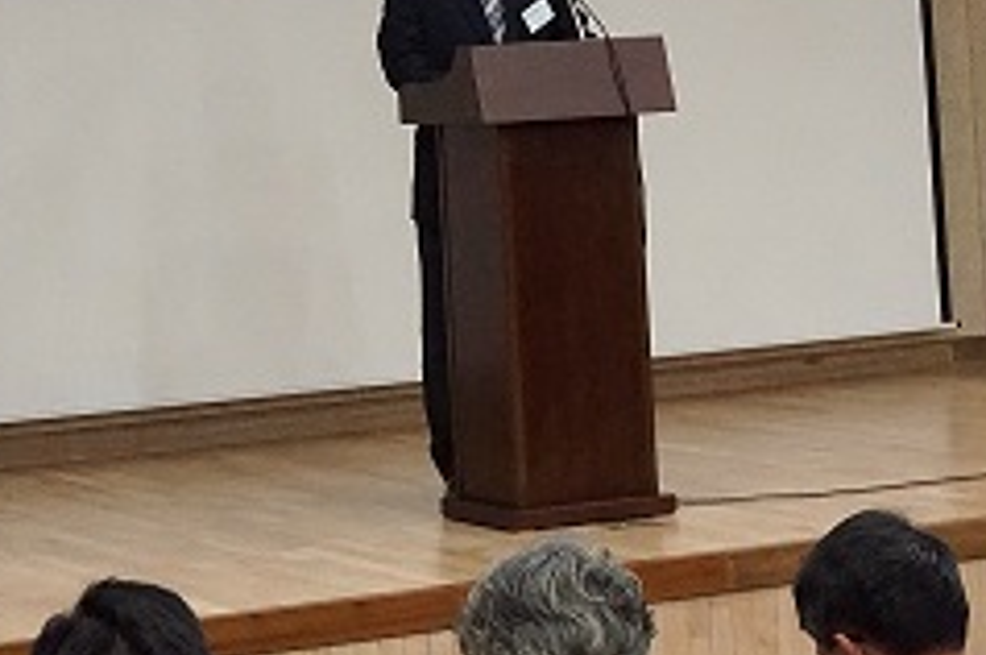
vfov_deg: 10.7
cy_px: -160
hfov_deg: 16.3
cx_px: 325
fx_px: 3426
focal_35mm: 125
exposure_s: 1/160
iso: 3200
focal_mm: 33
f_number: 5.6
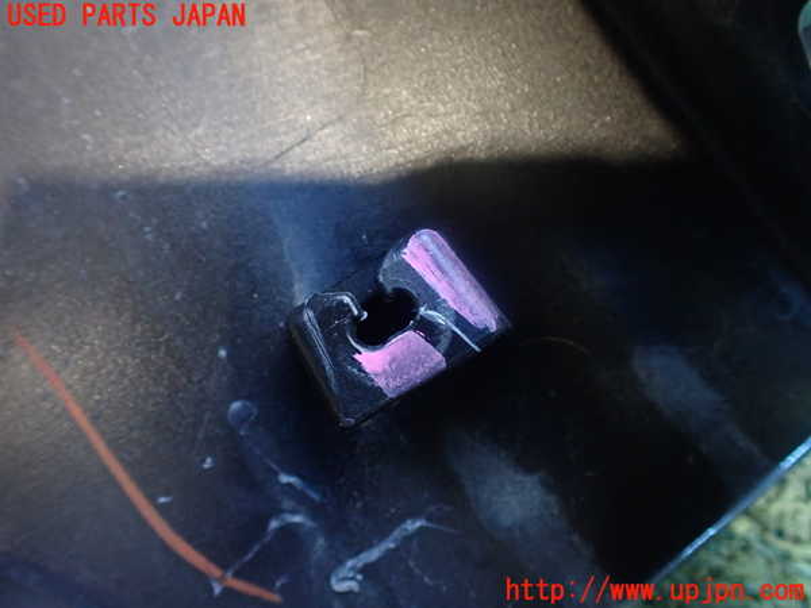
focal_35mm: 30
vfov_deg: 46.8
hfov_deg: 60.0
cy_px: 304
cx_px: 406
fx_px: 703
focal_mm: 5.4
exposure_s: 1/40
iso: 800
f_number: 2.3
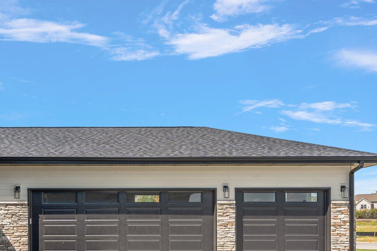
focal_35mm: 36
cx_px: 129
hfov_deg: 51.7
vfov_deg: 34.8
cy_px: 216
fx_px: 381
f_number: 9
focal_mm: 20.8
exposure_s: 1/250
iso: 100
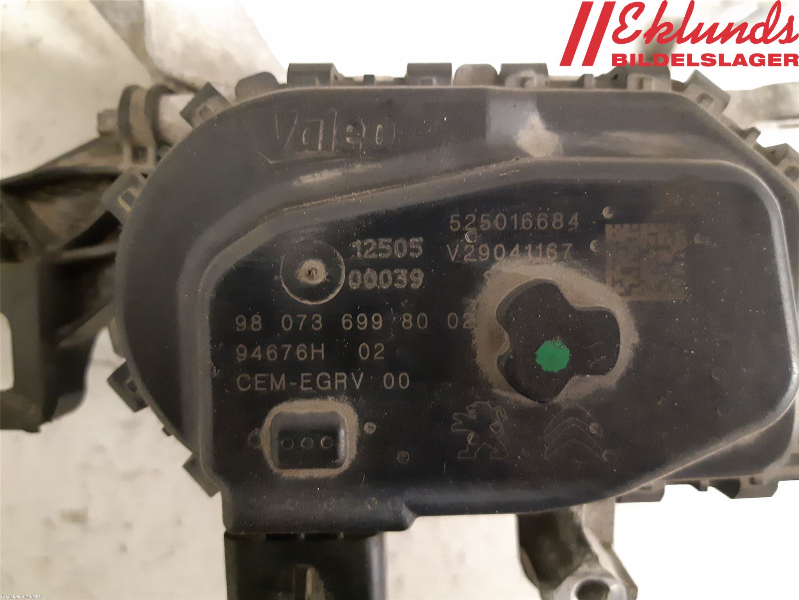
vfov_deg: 53.1
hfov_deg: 67.3
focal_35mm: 26
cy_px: 300
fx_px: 600
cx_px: 400
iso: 500
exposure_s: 1/20
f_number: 1.7
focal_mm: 3.93
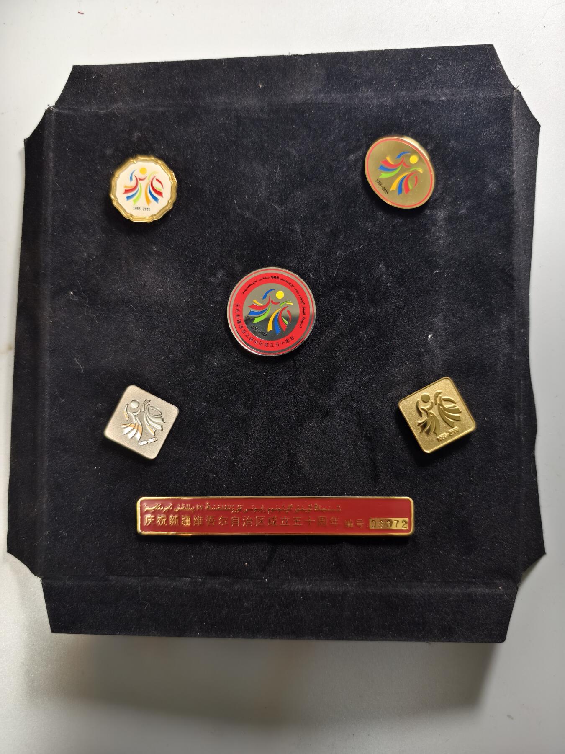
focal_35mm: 23
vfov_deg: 73.9
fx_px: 501
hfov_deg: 58.9
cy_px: 377
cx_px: 282
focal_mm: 5.6
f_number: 1.57
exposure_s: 1/100
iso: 348
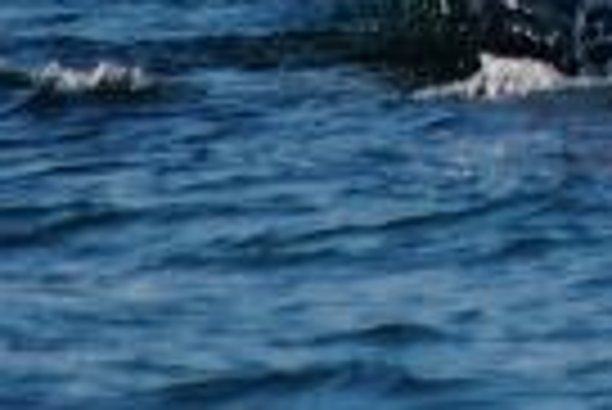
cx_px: 1359
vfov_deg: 0.9
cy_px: -669
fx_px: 26326
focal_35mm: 1547
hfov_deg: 1.3
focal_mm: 175
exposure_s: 1/800
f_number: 5.3
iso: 200
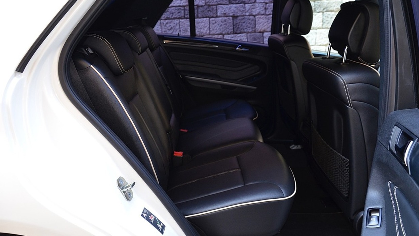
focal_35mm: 29
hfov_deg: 66.0
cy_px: 120
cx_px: 213
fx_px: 322
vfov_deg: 40.2
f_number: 3.5
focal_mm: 18
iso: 500
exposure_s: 1/60
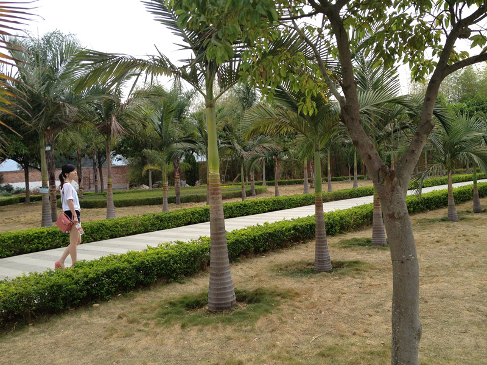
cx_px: 244
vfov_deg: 40.7
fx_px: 492
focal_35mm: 35
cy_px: 182
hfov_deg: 52.6
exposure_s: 1/468
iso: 64
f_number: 2.4
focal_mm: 4.28
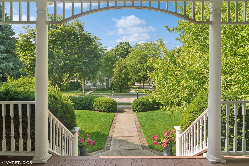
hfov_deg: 81.2
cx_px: 124
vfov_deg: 59.5
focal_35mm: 21
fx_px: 145
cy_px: 83
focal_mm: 14
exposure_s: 1/100
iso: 200
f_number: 8
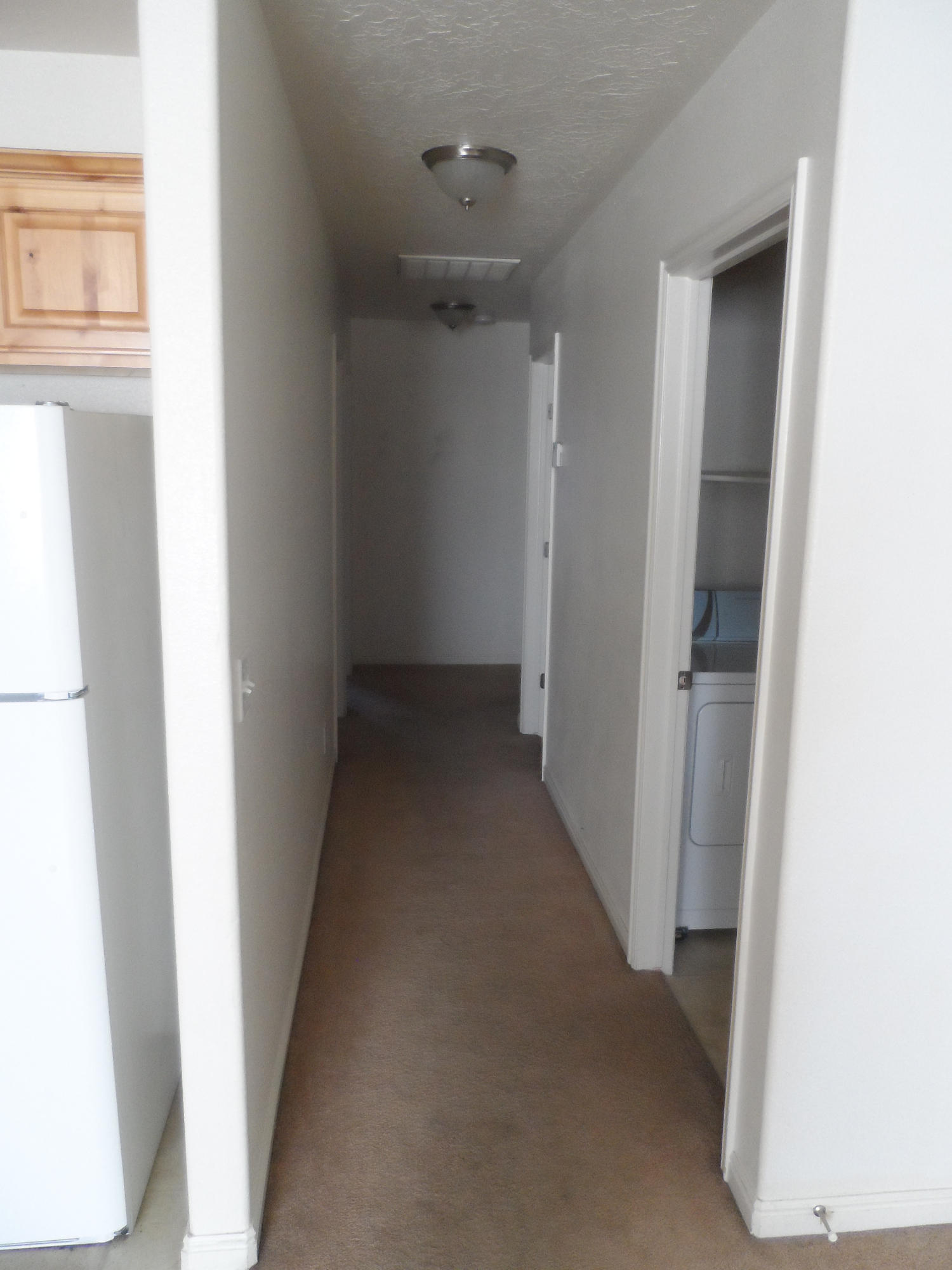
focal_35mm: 24
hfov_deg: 56.8
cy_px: 635
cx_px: 476
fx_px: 880
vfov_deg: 71.6
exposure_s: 1/30
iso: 320
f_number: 3.2
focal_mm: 4
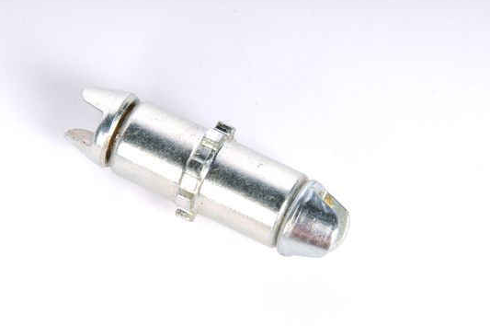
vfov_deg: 3.8
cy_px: 175
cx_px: 211
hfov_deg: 5.7
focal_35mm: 360
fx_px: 4894
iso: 320
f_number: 25
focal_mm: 200
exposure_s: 1/200
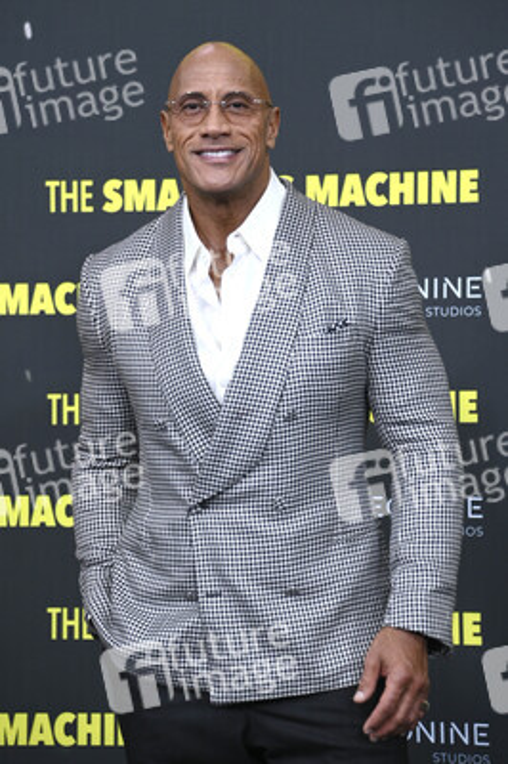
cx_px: 254
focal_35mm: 125
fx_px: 2650
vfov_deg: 16.4
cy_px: 382
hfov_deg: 10.9
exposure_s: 1/250
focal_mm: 125
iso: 1000
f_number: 5.6
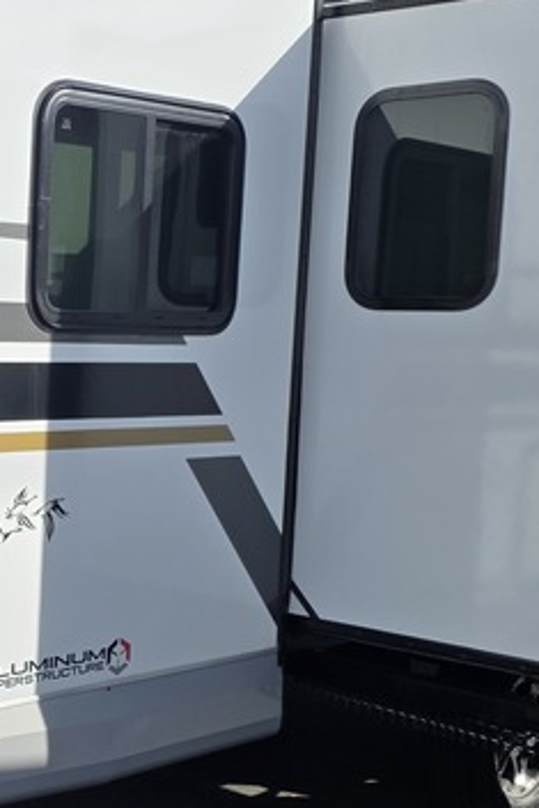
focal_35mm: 68
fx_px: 1526
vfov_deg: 29.6
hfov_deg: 19.1
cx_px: -80
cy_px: 450
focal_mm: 6.25
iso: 80
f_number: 1.7
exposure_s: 1/7626
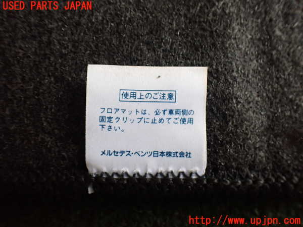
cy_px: 114
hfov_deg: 60.0
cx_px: 152
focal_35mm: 30
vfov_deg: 46.8
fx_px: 263
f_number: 2.3
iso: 500
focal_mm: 5.4
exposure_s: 1/125
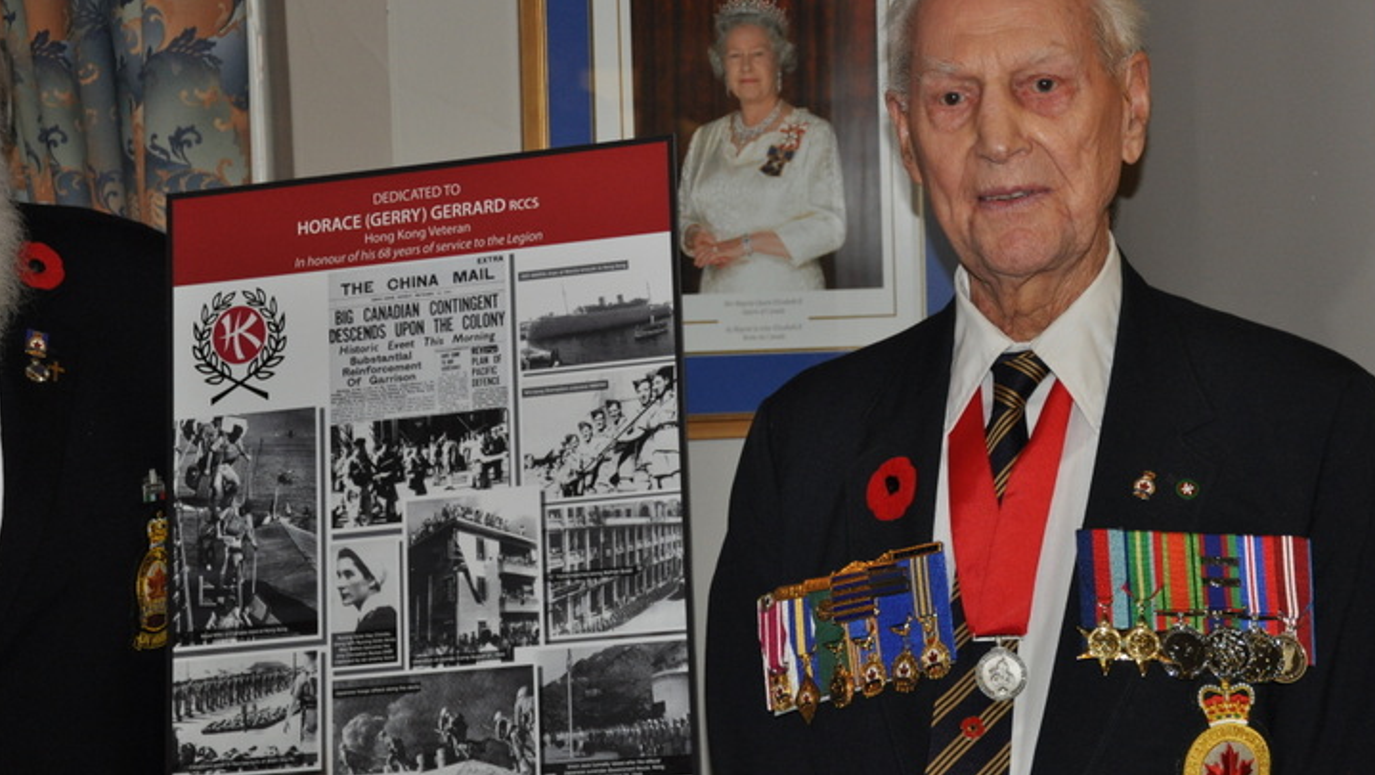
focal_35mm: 79
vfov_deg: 15.4
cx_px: 753
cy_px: 304
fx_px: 2866
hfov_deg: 27.0
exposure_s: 1/60
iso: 800
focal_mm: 45
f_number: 4.8
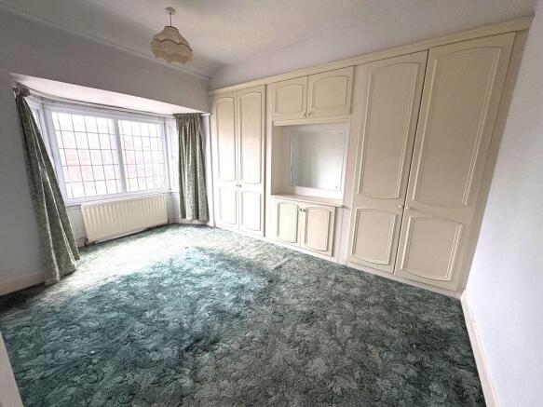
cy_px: 204
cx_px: 272
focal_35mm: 14
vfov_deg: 85.7
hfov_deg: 102.1
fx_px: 220
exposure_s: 1/84
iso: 250
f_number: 2.2
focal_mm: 2.22
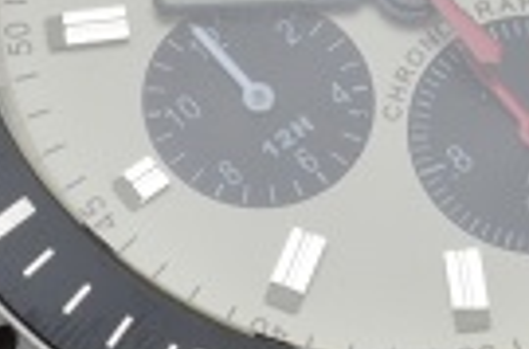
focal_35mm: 334
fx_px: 4891
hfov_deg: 6.2
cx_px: 392
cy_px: -139
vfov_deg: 4.1
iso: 400
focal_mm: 50
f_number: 32
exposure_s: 1/2
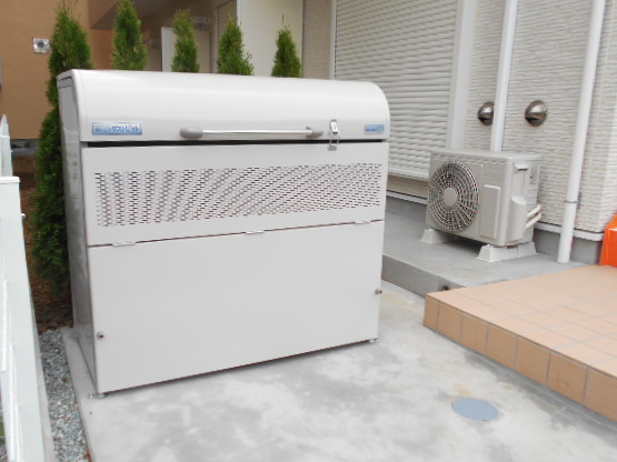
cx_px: 276
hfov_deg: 59.8
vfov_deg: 46.8
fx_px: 535
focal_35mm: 30
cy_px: 247
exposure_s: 1/80
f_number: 3.2
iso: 80
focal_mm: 4.6
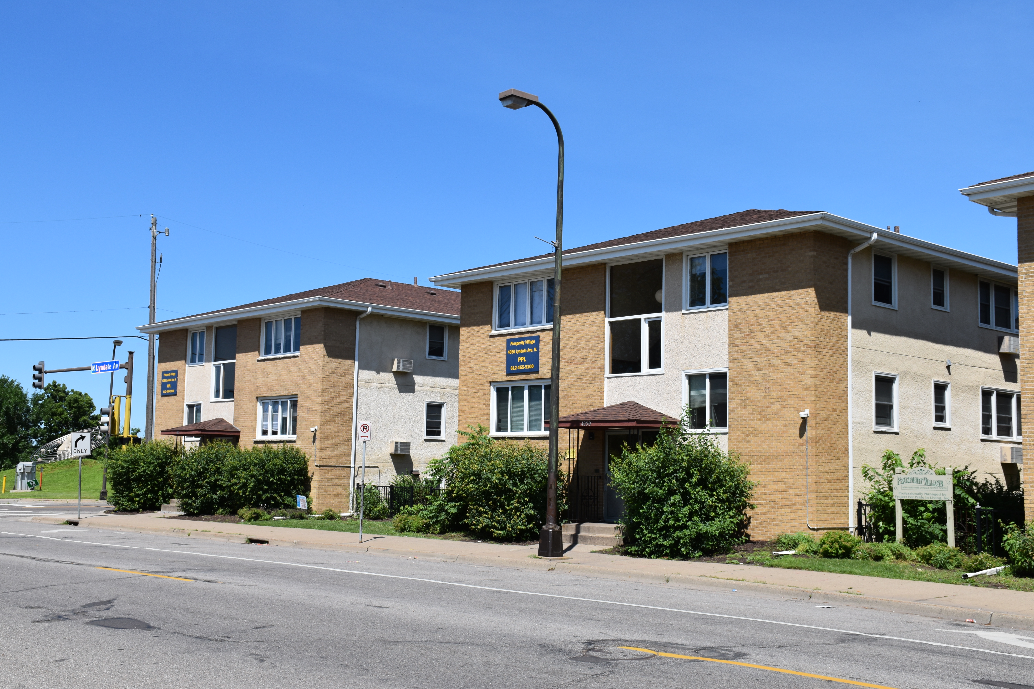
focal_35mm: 40
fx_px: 1163
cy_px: 344
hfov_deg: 47.9
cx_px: 517
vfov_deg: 33.0
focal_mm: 27
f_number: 10
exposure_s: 1/400
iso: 200
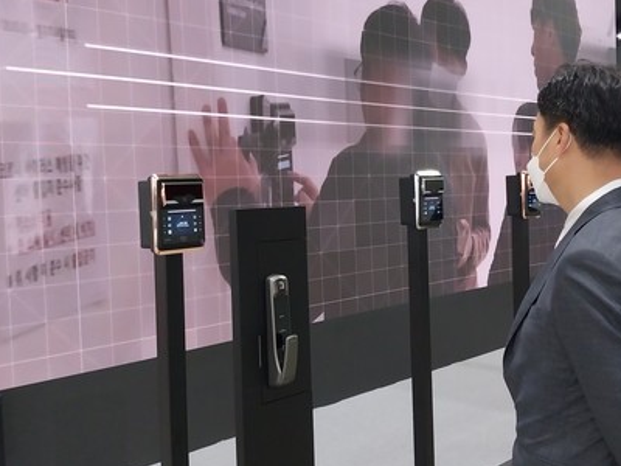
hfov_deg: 47.8
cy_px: 213
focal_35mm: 39
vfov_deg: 36.8
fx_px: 700
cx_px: 348
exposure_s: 1/60
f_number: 1.8
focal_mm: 4
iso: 320
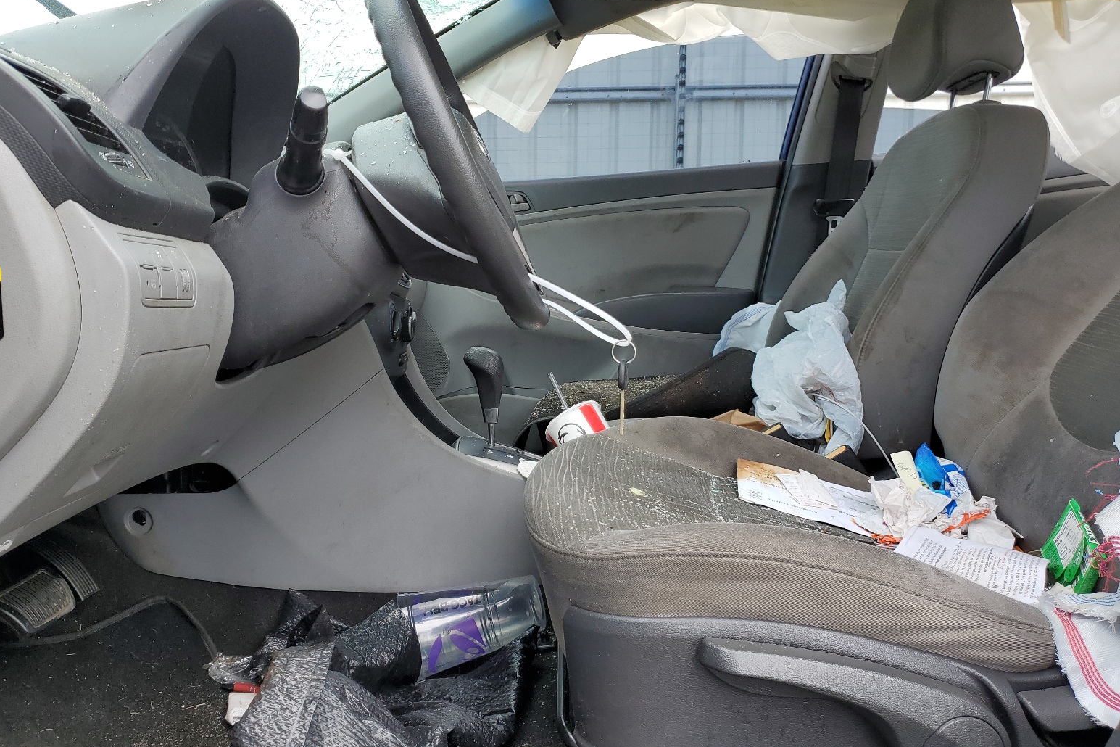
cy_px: 360
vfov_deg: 46.4
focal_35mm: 28
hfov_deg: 65.5
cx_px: 541
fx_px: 871
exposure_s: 1/625
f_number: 1.5
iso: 50
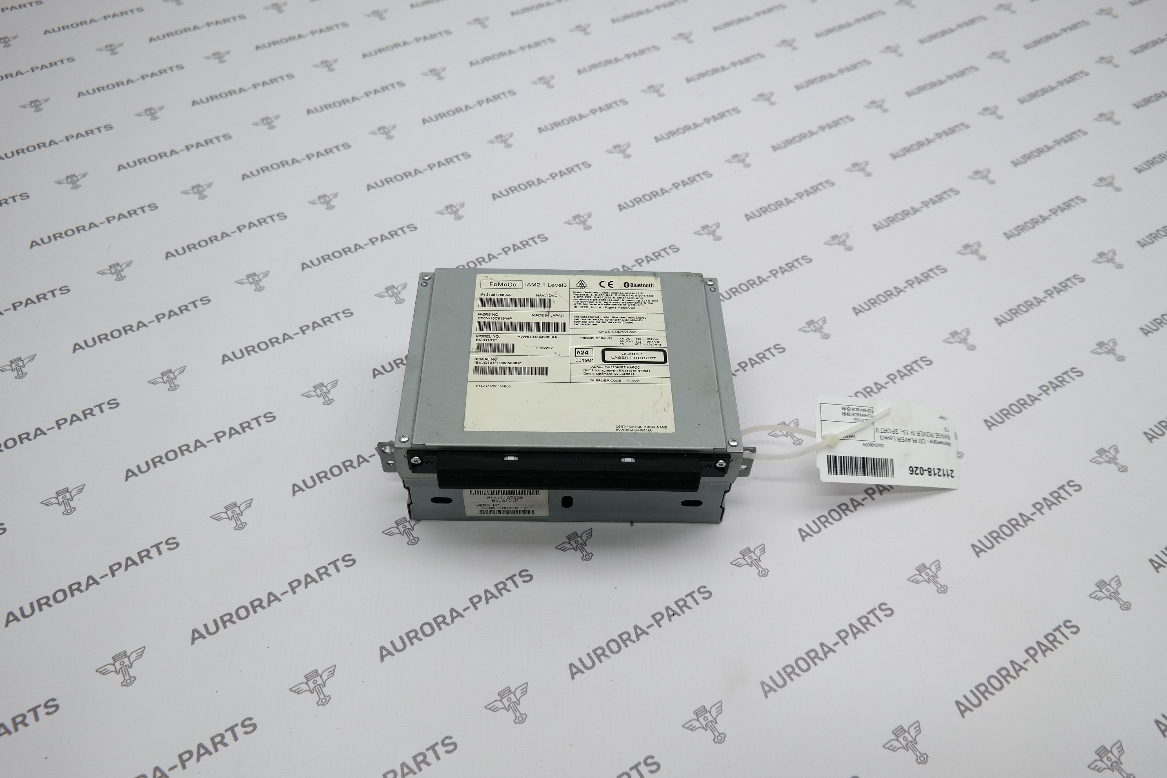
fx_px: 875
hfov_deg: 67.4
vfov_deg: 47.9
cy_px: 389
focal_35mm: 27
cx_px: 584
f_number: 4
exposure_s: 1/80
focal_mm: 18
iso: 100
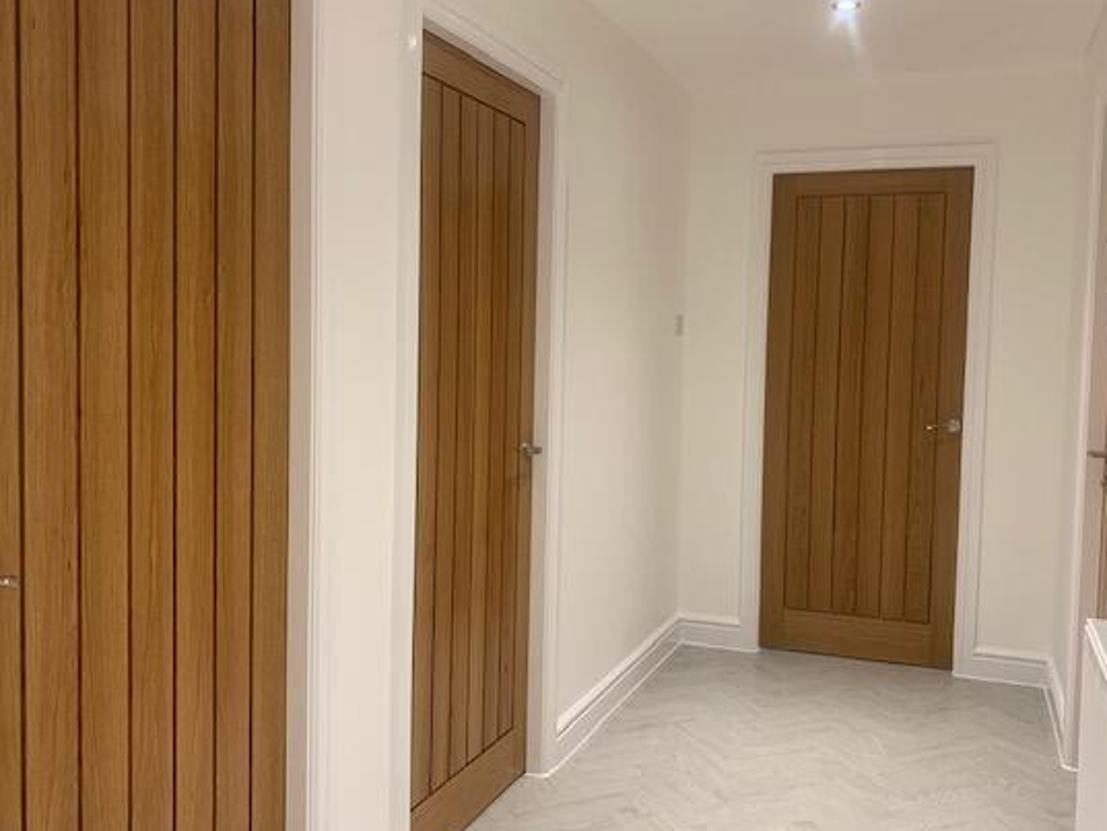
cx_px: 575
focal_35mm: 31
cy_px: 392
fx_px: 992
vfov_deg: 45.4
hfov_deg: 58.3
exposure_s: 1/50
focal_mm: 4.25
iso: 125
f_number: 1.8
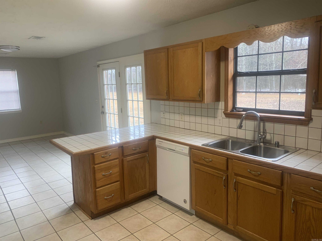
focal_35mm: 26
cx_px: 161
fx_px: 242
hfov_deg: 67.3
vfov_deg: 53.1
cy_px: 120
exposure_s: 1/60
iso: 80
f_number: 1.8
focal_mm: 4.25
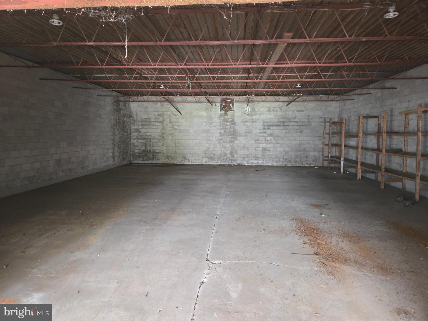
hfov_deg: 73.9
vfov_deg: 58.9
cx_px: 214
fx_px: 284
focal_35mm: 23
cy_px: 160
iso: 160
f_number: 1.8
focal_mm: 5.4
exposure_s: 1/12
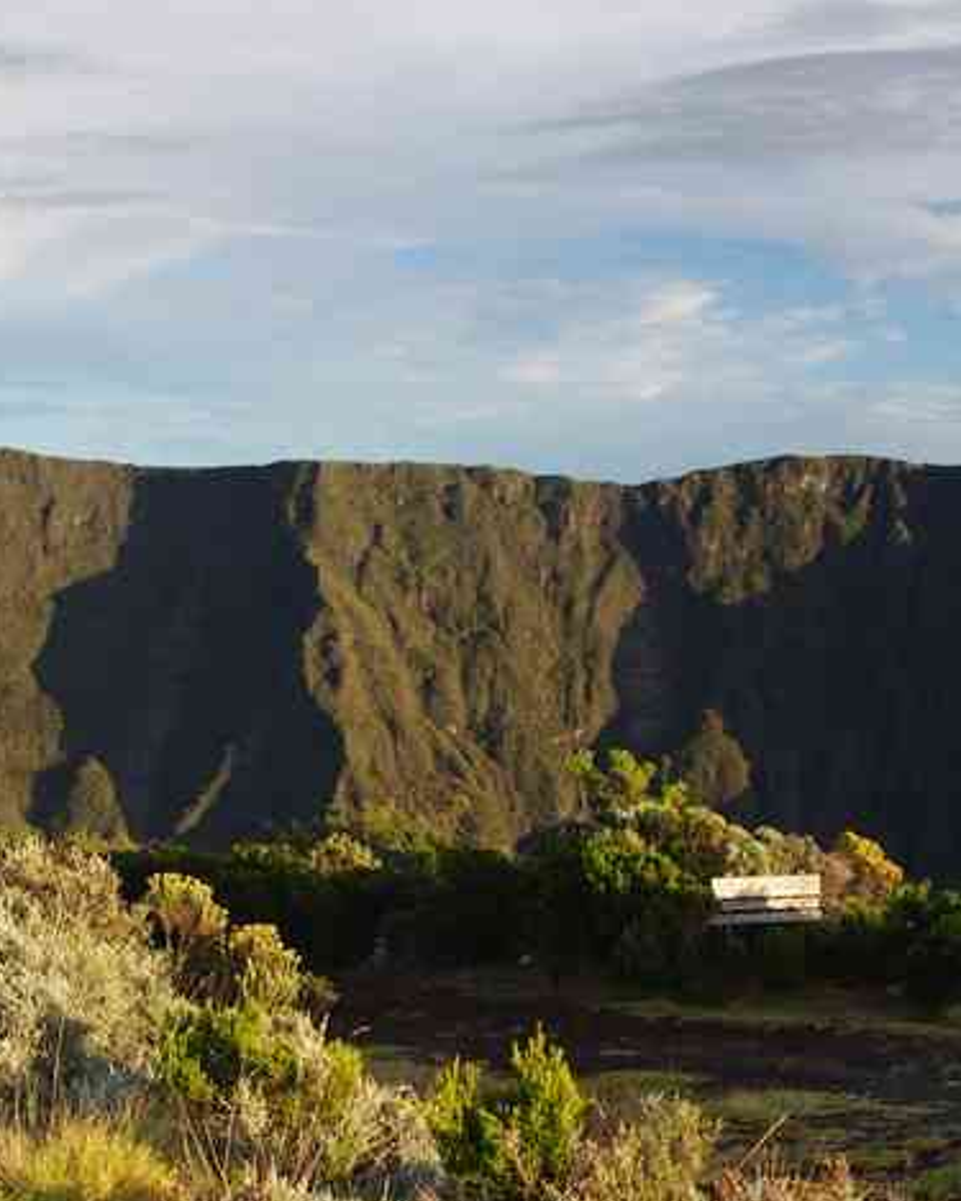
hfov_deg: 20.4
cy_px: 722
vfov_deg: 25.3
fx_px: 2667
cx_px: 486
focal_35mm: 75
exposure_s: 1/50
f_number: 7.1
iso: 200
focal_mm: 25
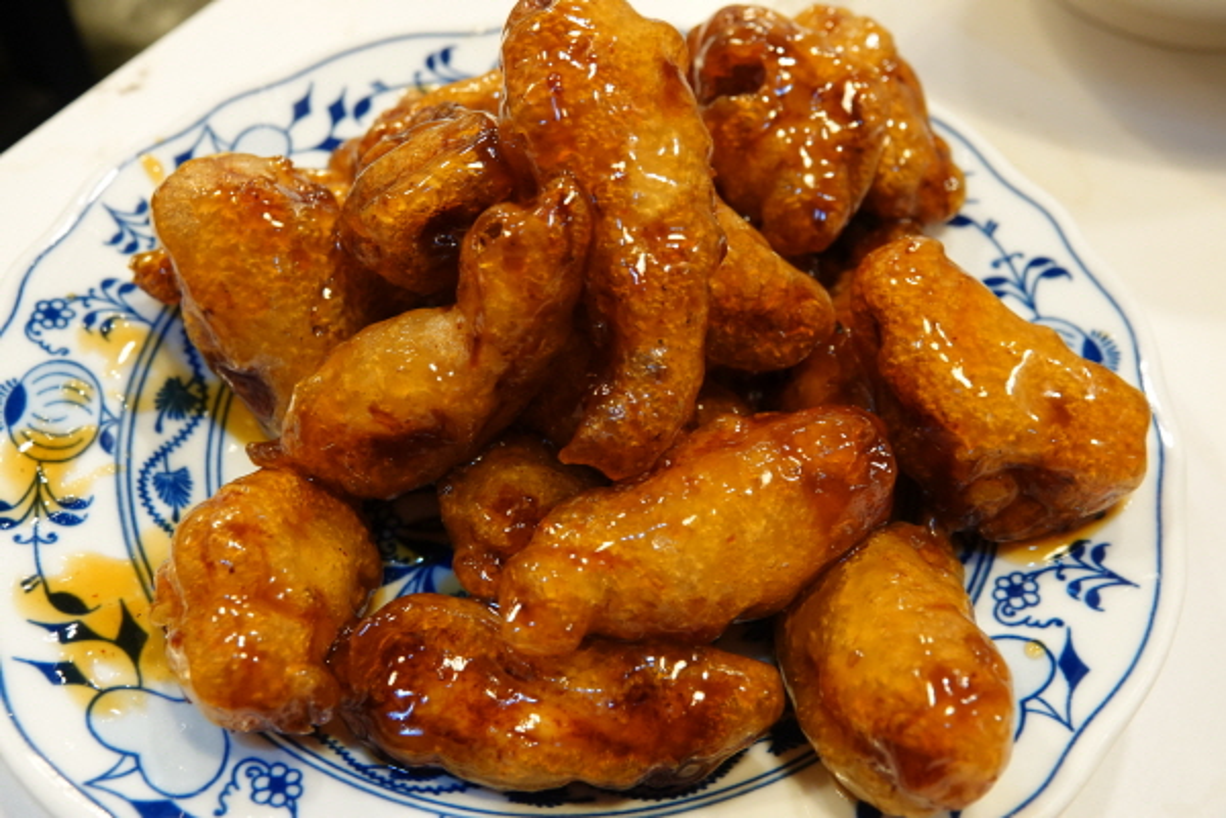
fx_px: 1260
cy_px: 409
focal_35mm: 37
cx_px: 613
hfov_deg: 51.9
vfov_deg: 35.9
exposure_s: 1/40
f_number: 3.2
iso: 640
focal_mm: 13.7
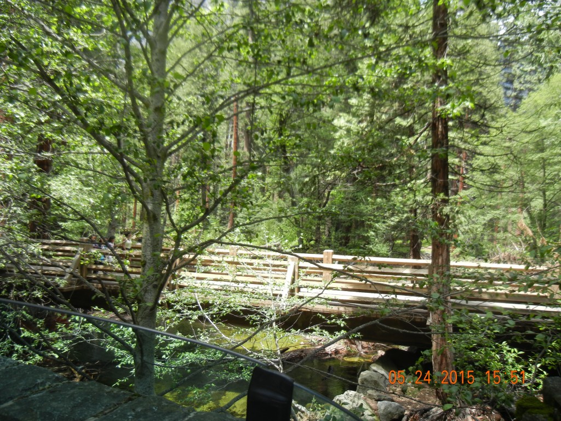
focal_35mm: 30
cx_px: 280
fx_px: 486
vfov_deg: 46.8
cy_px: 210
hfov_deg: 60.0
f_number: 3.5
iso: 160
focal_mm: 5.4
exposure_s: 1/286
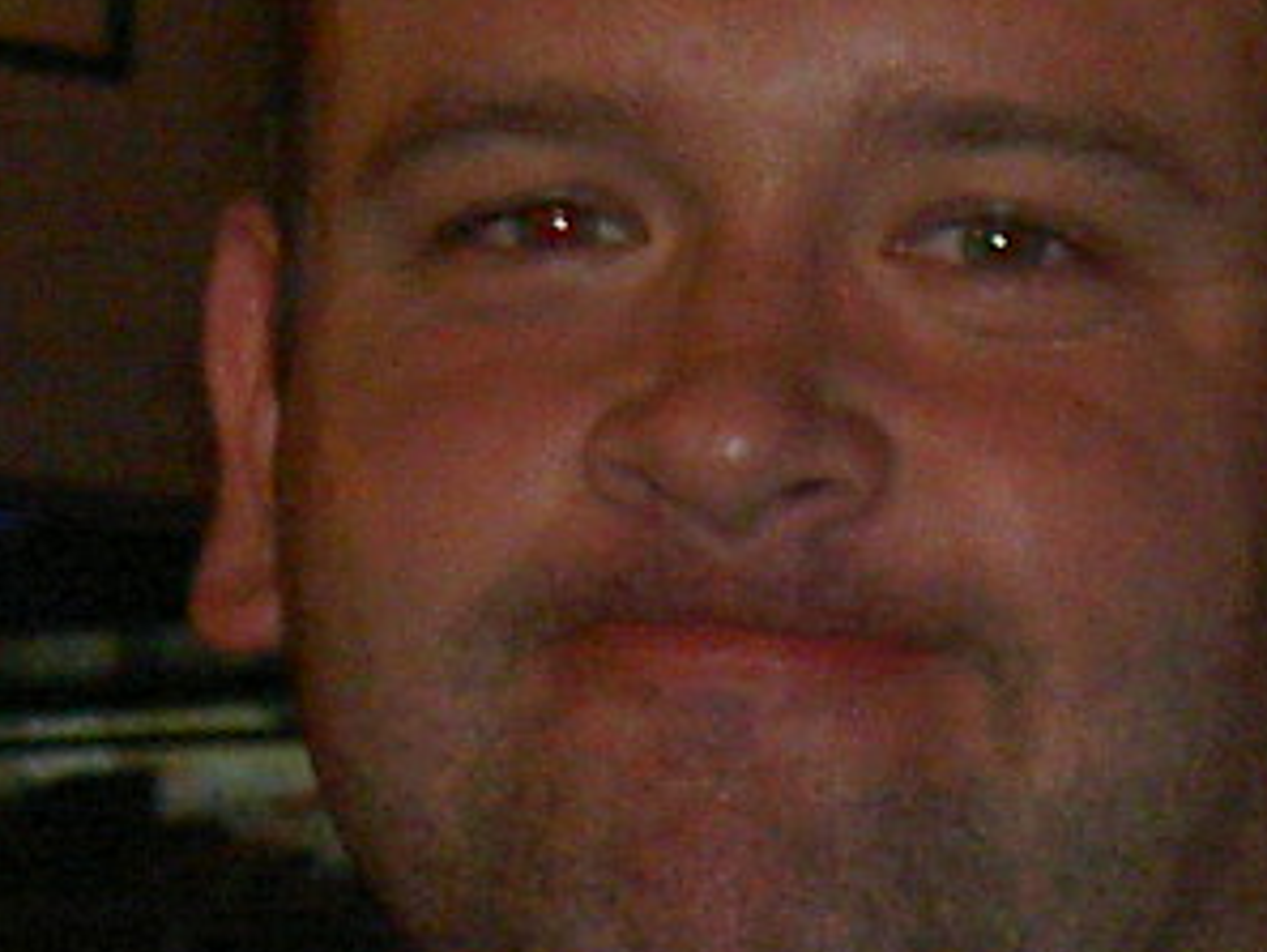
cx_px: 1327
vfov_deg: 5.0
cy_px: 1323
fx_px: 10838
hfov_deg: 6.7
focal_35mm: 296
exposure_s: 1/68.5
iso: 100
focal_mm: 11.3
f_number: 3.3
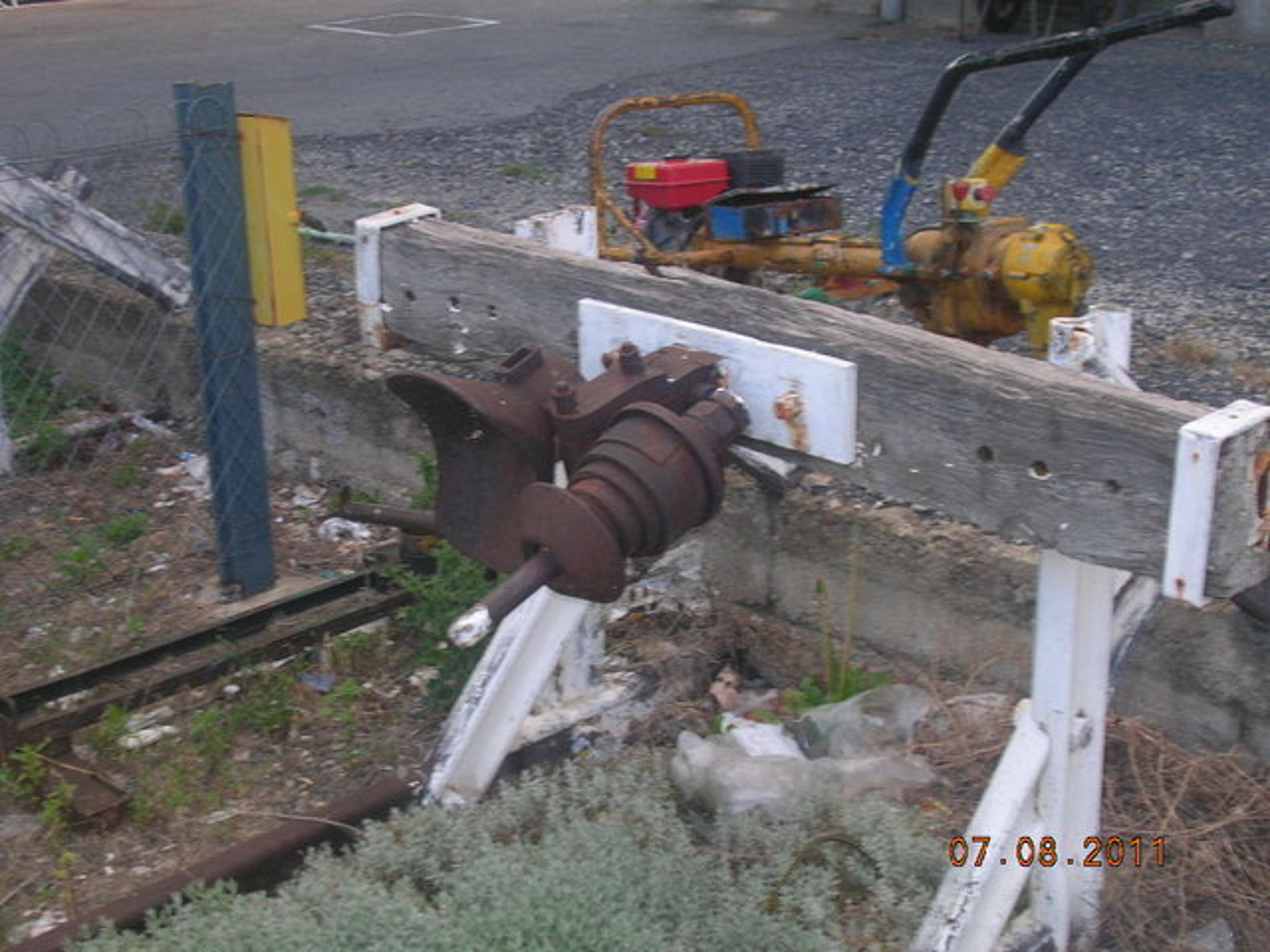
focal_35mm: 54
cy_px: 476
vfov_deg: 27.0
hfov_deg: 35.5
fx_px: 1981
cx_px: 635
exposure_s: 1/30
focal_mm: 9.1
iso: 50
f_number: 3.4
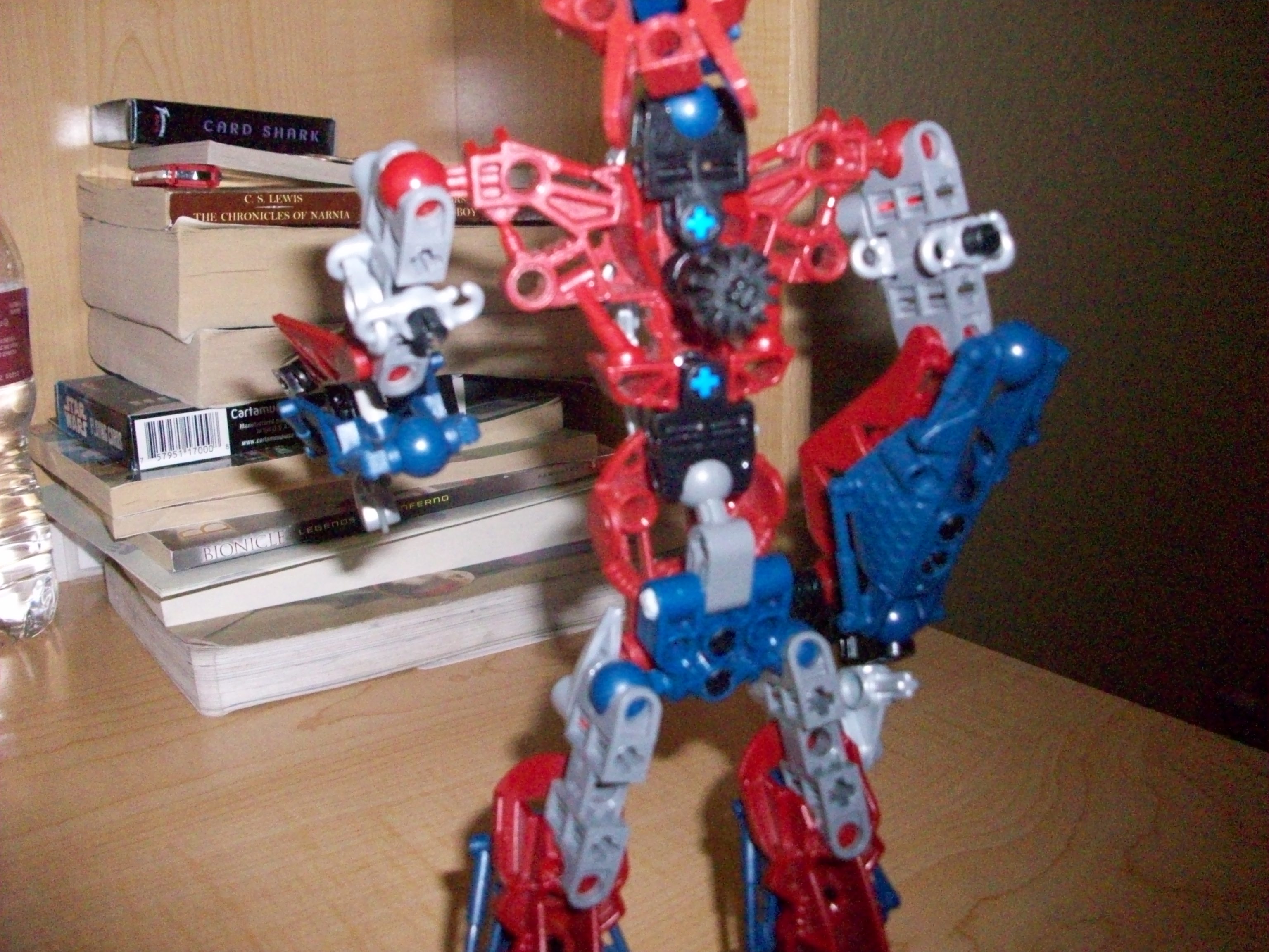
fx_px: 1246
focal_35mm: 34
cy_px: 476
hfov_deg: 54.0
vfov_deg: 41.8
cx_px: 634
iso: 800
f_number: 2.8
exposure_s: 1/128
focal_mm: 5.7
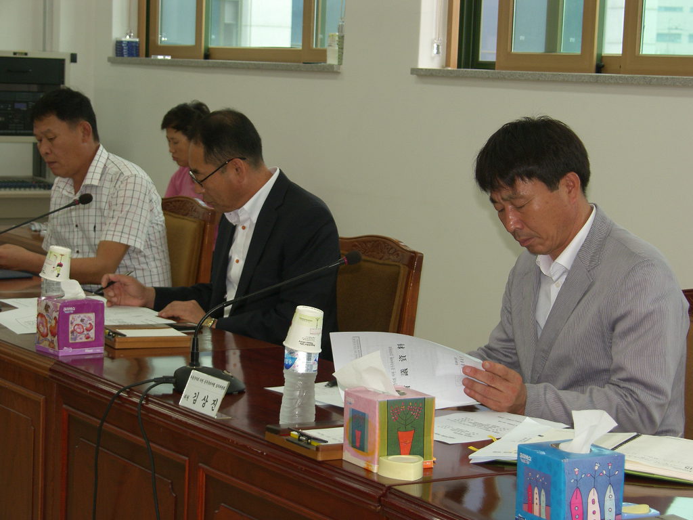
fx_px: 1802
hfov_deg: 21.8
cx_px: 346
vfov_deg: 16.4
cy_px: 260
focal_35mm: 90
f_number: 3.2
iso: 100
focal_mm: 23.2
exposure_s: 1/100
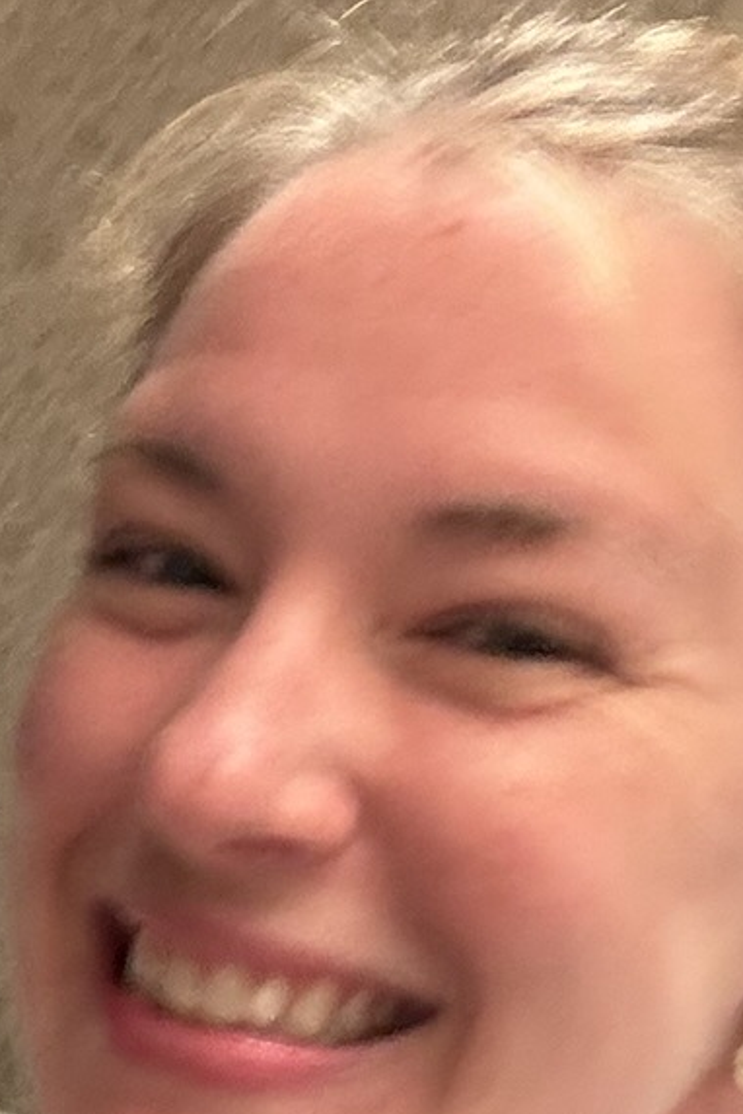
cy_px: 669
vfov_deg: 20.8
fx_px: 3034
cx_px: -521
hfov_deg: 12.9
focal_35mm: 98
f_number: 1.9
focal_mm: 2.69
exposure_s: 1/30
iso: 320
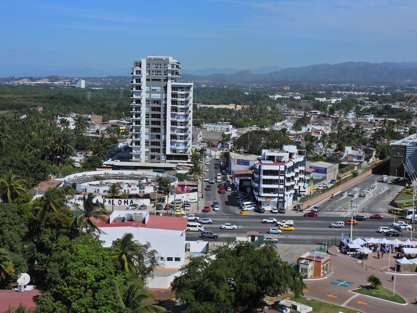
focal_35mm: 50
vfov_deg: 29.1
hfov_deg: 38.2
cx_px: 208
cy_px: 156
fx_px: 602
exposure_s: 1/1600
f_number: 5.6
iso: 100
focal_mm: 8.9
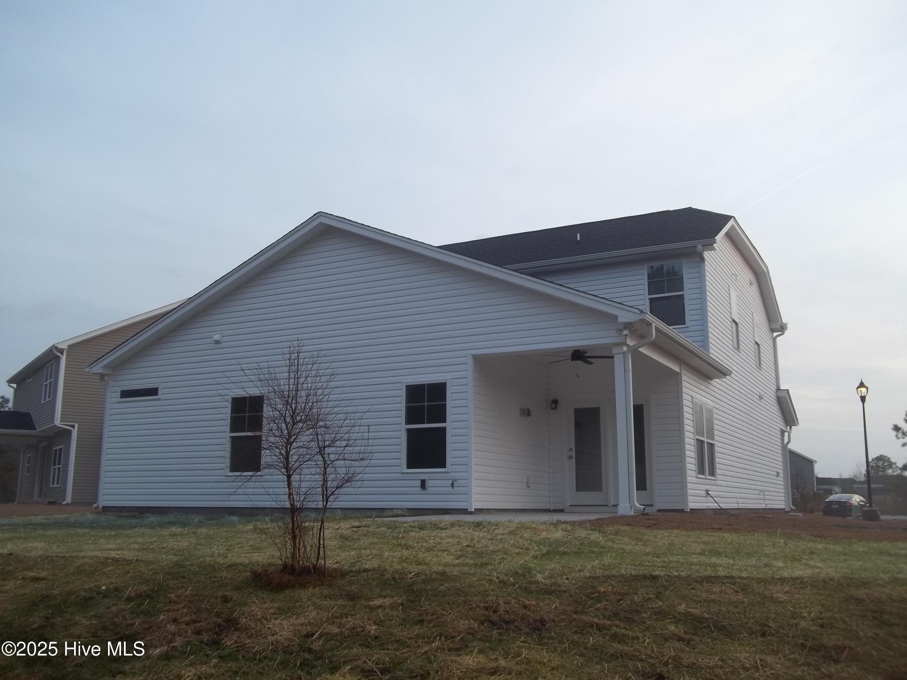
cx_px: 454
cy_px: 340
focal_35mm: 32
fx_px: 838
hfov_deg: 56.8
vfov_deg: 44.2
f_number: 2.9
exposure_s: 1/60
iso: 64
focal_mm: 5.7
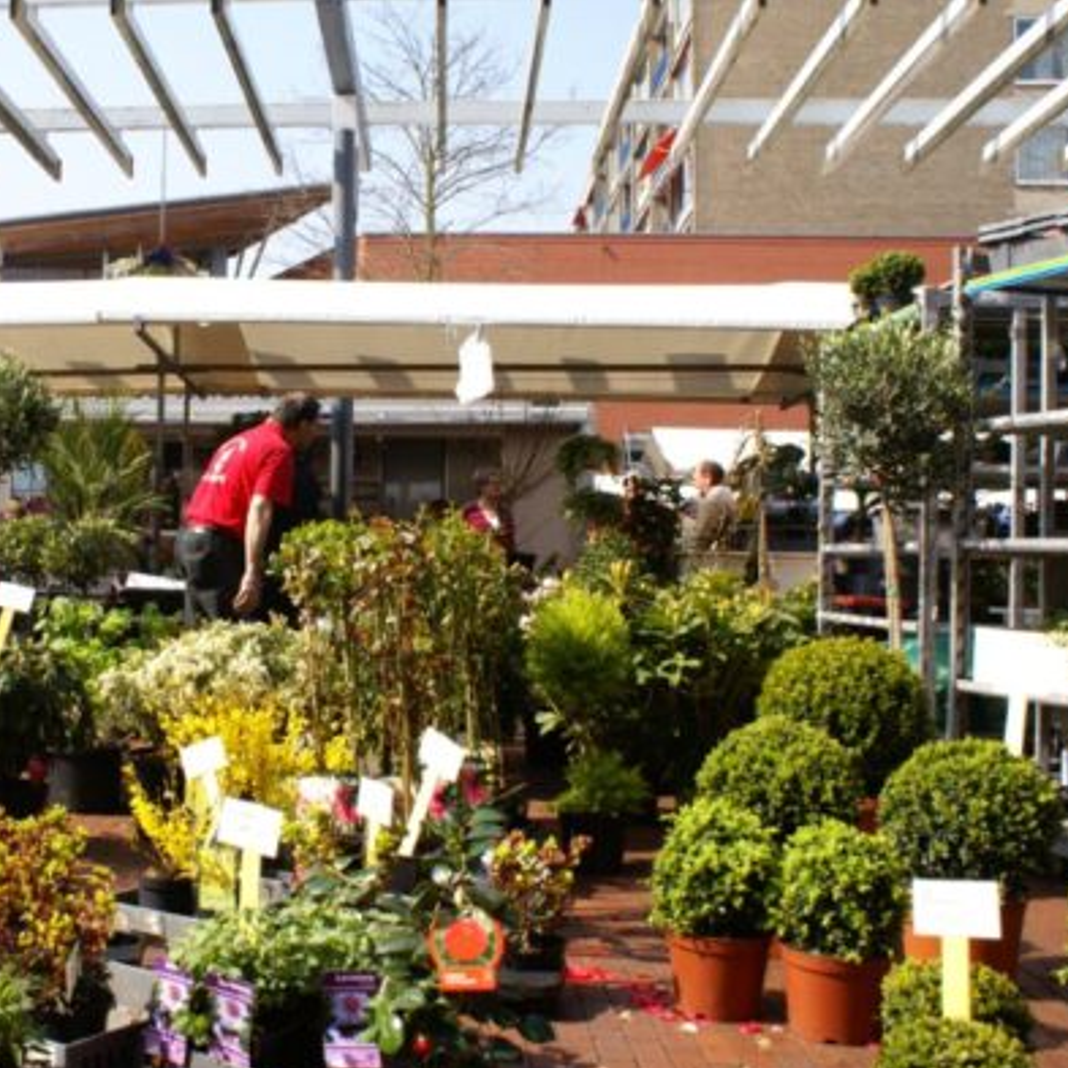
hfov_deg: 41.6
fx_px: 1361
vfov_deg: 42.8
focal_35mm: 39
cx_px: 272
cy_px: 542
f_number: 10
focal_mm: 20
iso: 100
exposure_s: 1/80
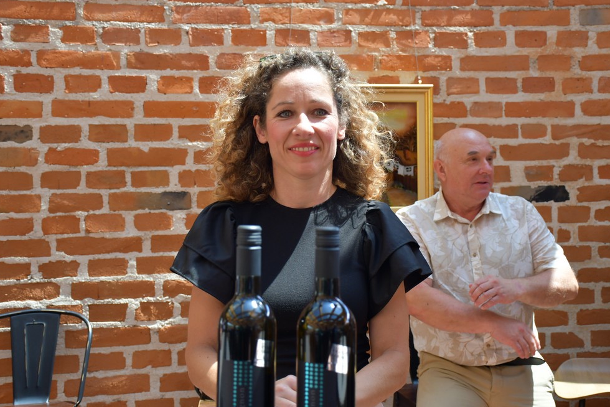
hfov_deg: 41.9
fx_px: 797
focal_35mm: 47
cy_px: 196
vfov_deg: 28.7
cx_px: 309
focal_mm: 30
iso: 640
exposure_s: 1/250
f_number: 4
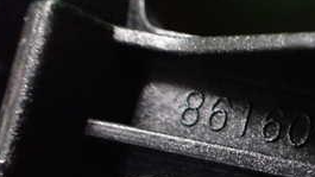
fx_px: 618
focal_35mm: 74
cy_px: 203
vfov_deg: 15.8
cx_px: 325
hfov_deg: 26.8
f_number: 2.3
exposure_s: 1/30
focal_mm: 5.4
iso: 1000
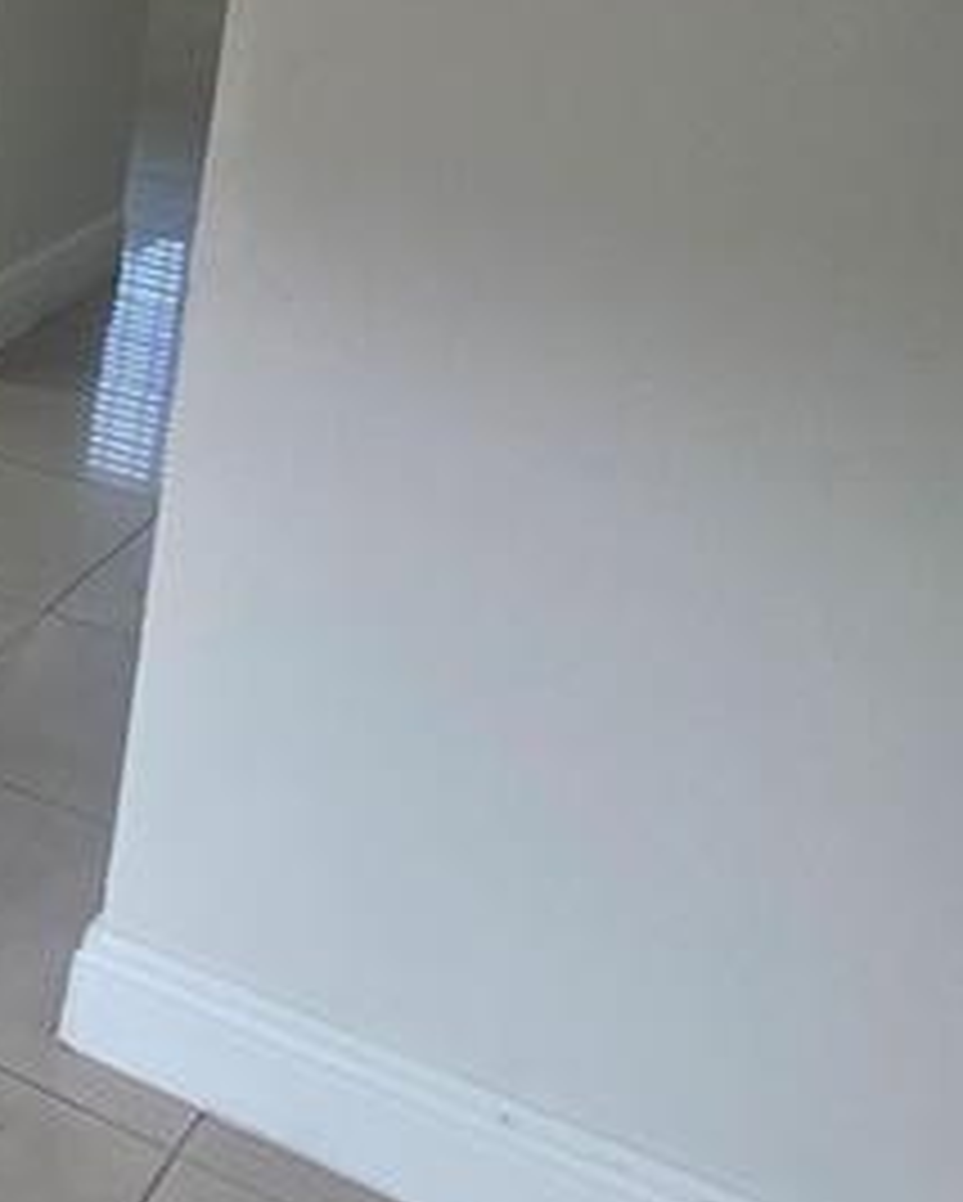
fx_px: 2028
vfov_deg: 31.5
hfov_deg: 18.2
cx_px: -958
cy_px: 122
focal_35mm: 57
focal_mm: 2.2
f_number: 1.9
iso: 250
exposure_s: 1/120
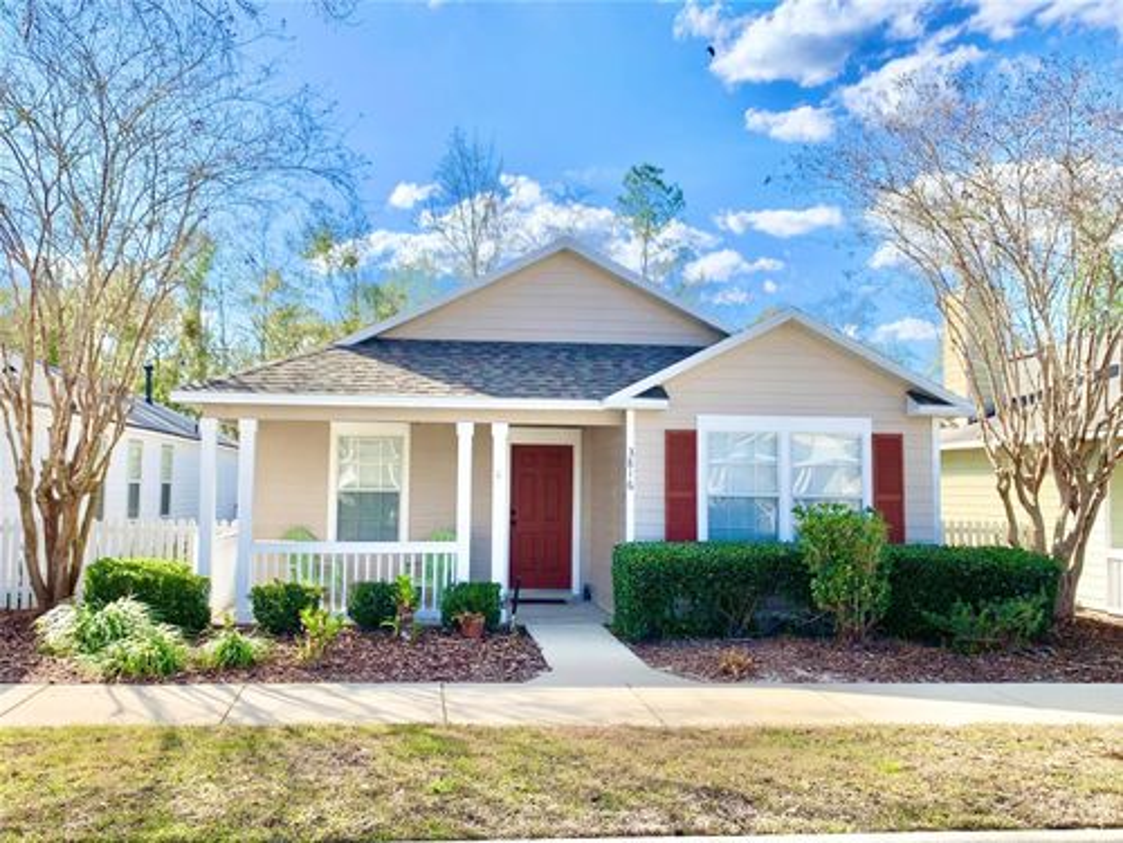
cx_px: 562
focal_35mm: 26
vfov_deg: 53.1
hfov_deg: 67.3
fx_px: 843
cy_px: 422
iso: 25
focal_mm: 4.25
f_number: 1.8
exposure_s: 1/903
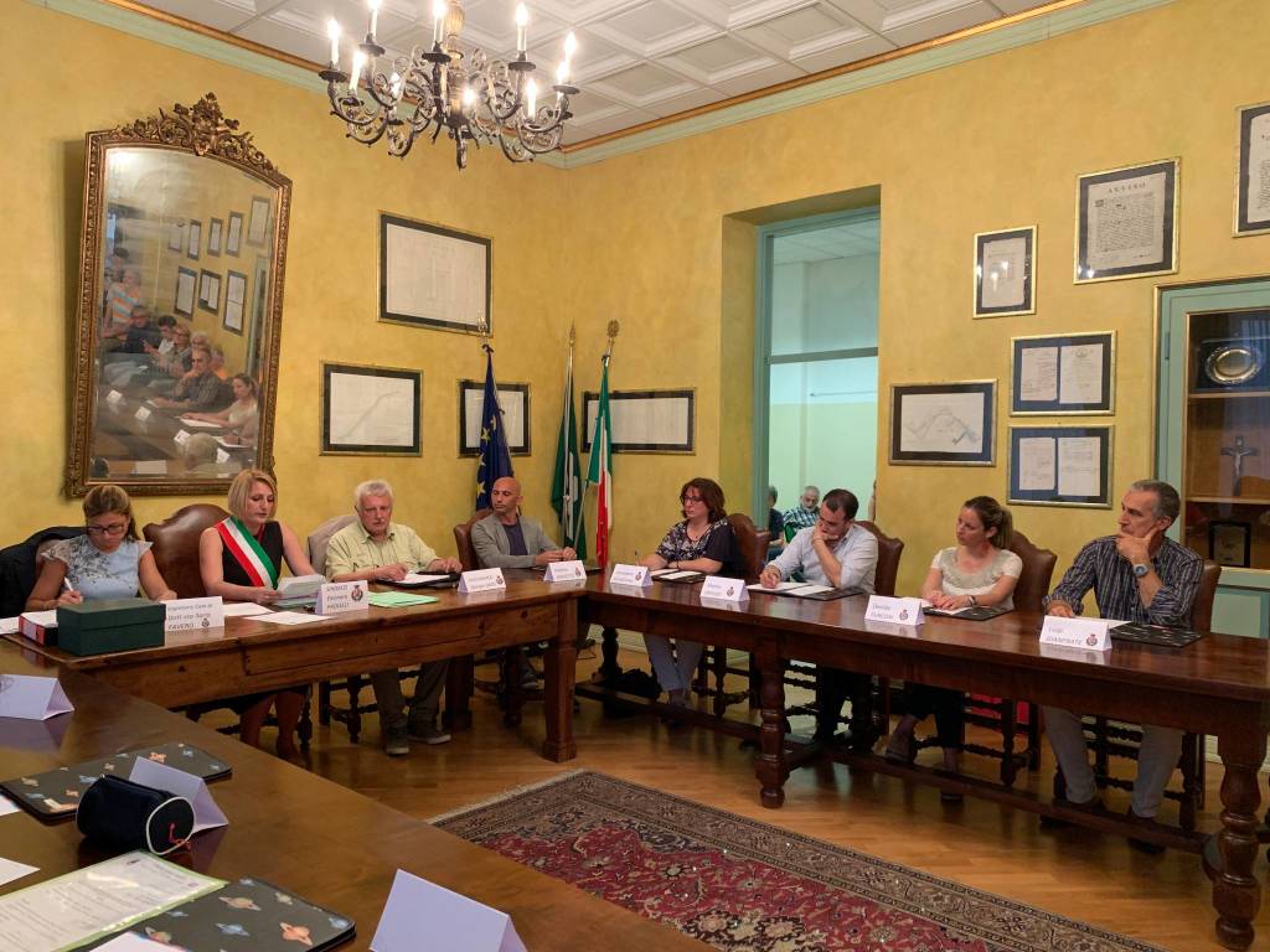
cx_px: 635
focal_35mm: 26
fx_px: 954
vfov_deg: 53.1
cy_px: 476
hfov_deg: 67.3
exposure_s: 1/50
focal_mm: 4.25
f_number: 1.8
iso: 250
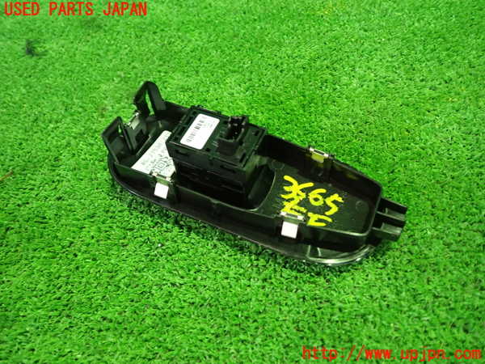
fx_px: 392
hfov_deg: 63.4
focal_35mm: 28
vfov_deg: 49.7
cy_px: 182
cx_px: 242
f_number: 2.2
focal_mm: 5.05
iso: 800
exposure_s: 1/30
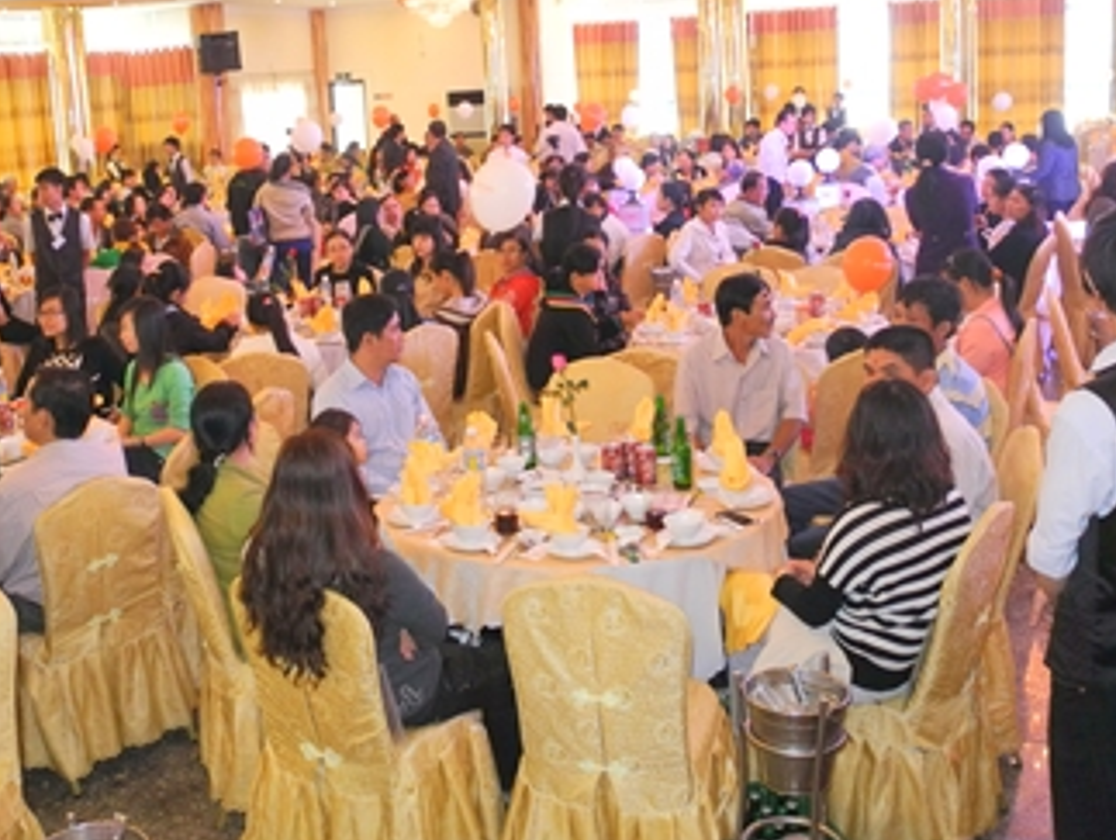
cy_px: 280
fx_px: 1259
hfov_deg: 47.3
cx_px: 411
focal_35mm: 39
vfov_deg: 36.5
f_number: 2.8
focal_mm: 6
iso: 400
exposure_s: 1/25
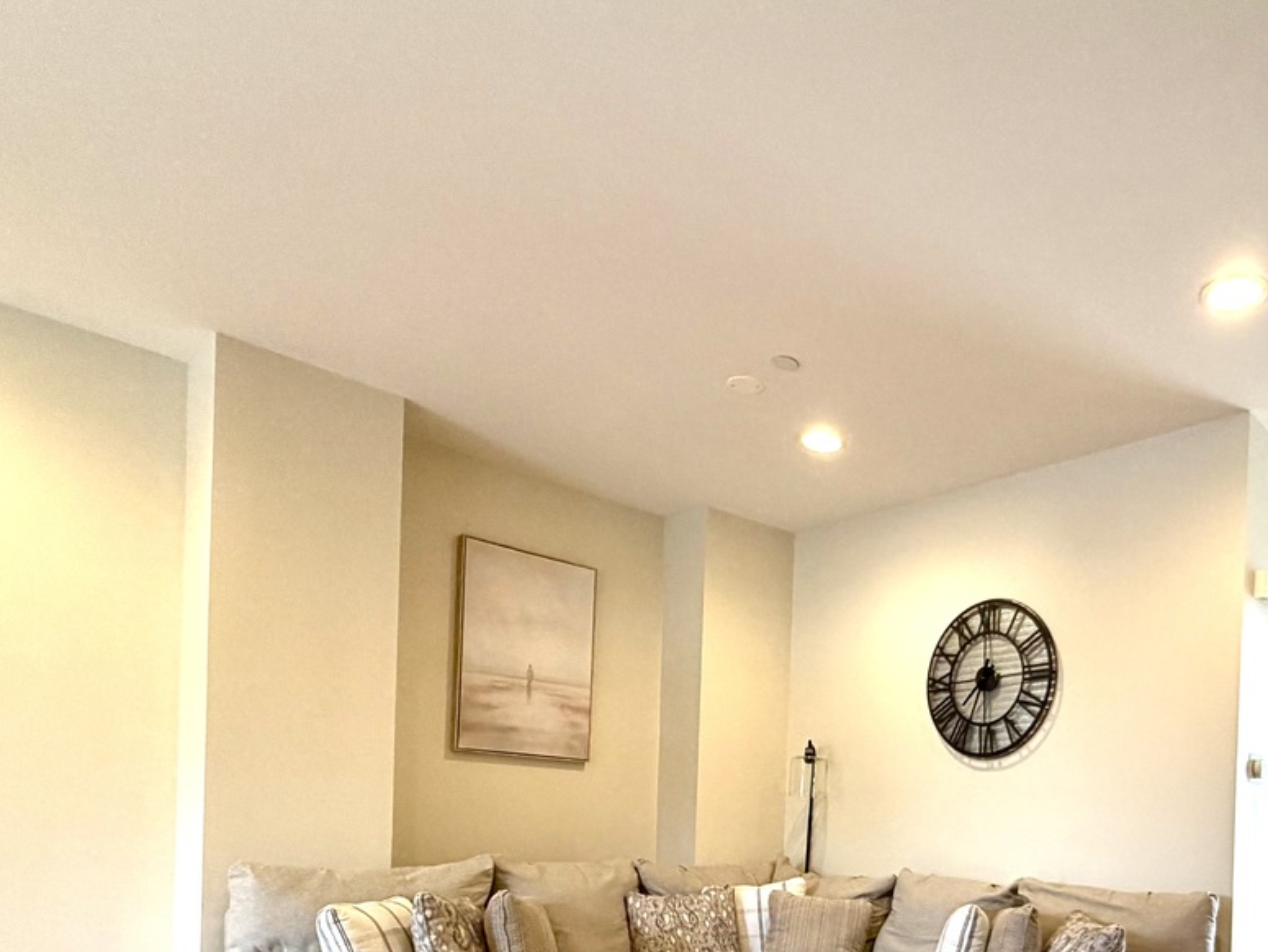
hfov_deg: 63.6
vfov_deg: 48.0
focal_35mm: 26
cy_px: 842
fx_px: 953
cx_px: 942
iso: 125
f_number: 2.2
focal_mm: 2.22
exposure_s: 1/120
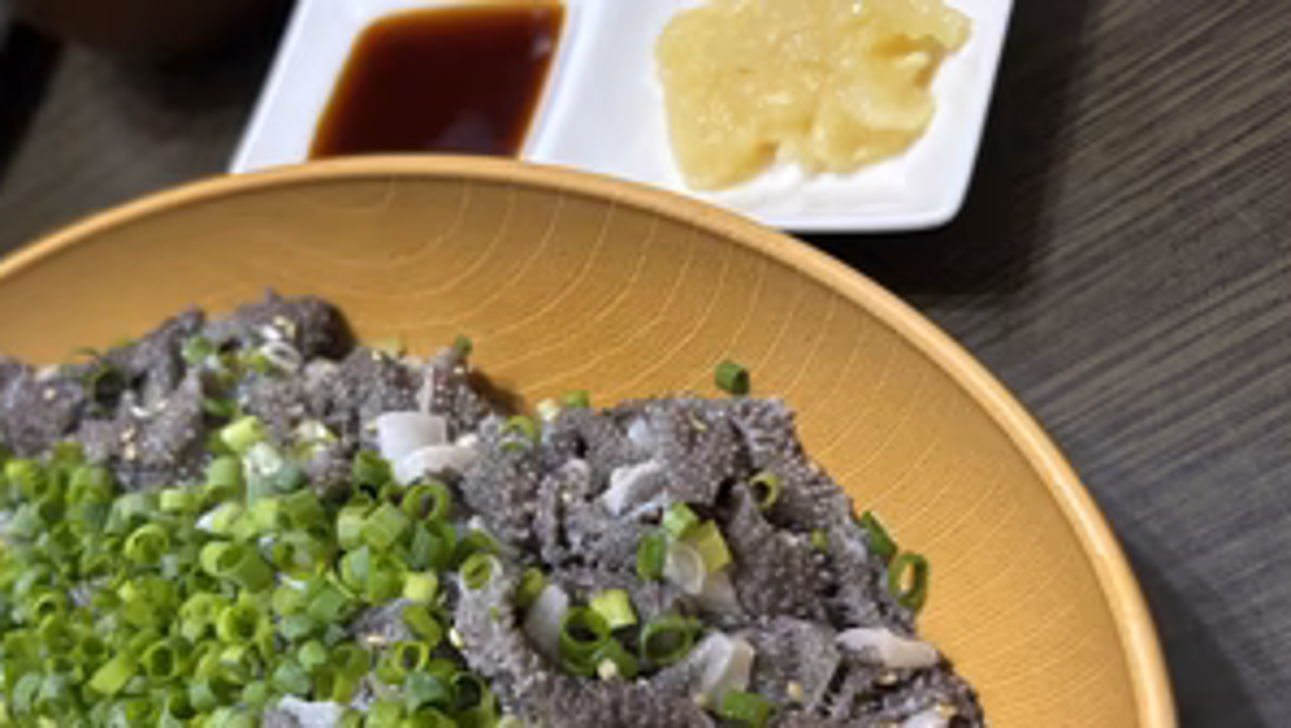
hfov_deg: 52.2
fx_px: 1302
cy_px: 546
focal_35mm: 38
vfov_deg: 30.7
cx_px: 490
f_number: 1.6
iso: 500
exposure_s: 1/50
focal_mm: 5.96
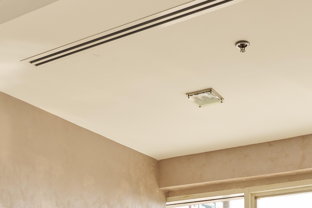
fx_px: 477
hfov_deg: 35.9
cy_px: 317
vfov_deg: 20.7
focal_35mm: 55
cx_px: 207
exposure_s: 1/60
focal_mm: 16
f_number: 5.6
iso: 320
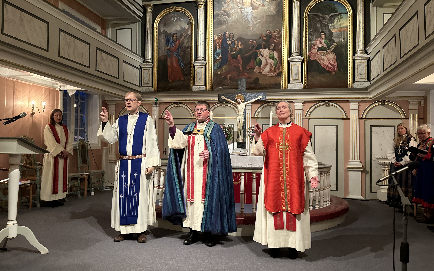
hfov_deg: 70.4
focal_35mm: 26
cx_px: 216
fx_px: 308
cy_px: 136
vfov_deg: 47.6
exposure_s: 1/50
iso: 640
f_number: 1.78
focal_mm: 6.86
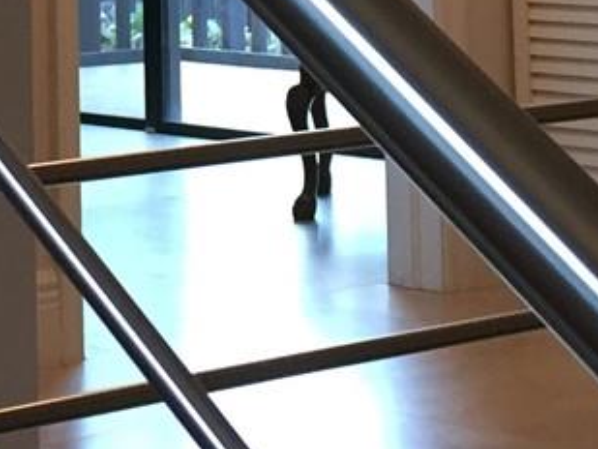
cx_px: 19
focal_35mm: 150
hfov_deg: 13.0
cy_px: -348
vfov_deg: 9.4
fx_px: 2592
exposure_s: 1/30
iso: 125
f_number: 2.2
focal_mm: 4.15
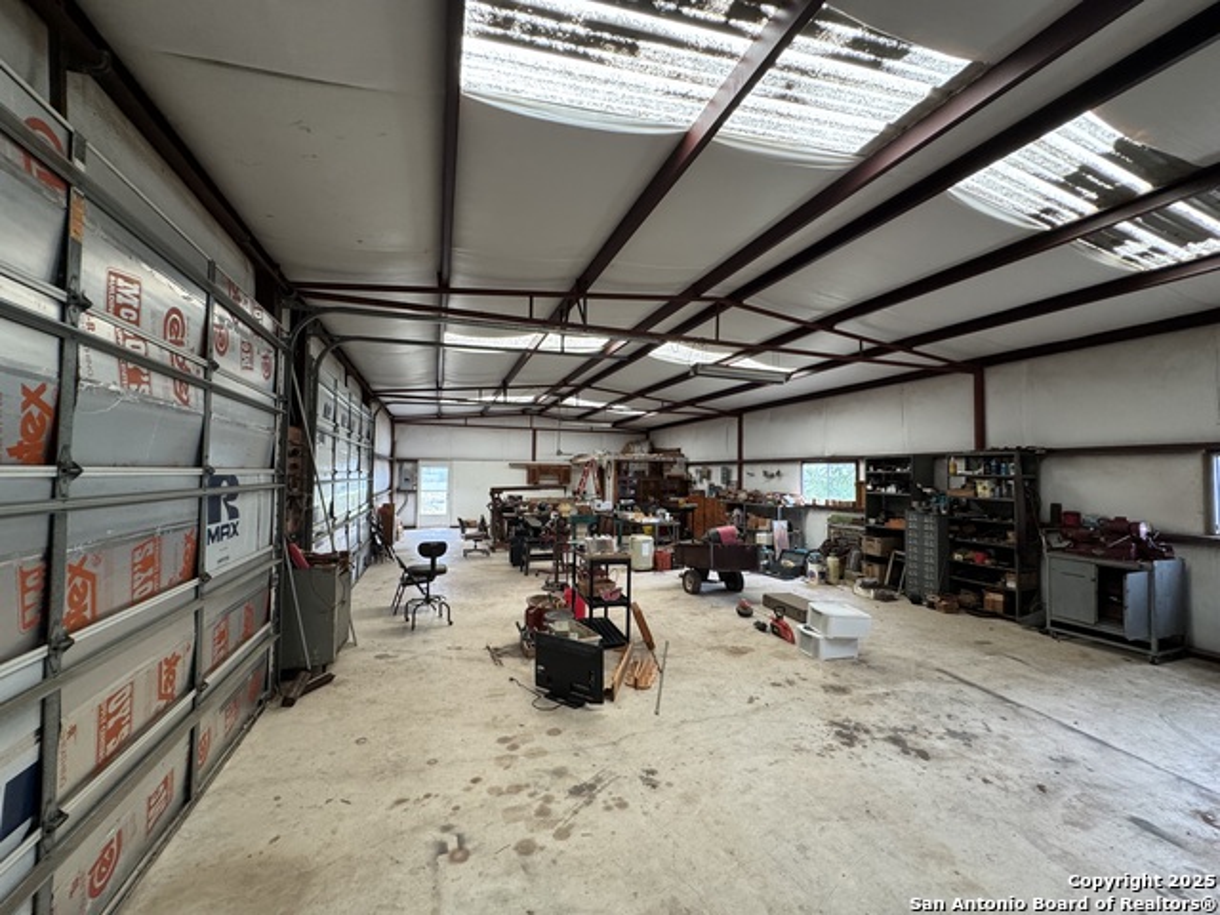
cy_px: 458
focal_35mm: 14
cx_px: 610
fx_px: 493
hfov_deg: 102.1
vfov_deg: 85.7
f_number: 2.2
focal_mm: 2.22
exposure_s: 1/99
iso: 250
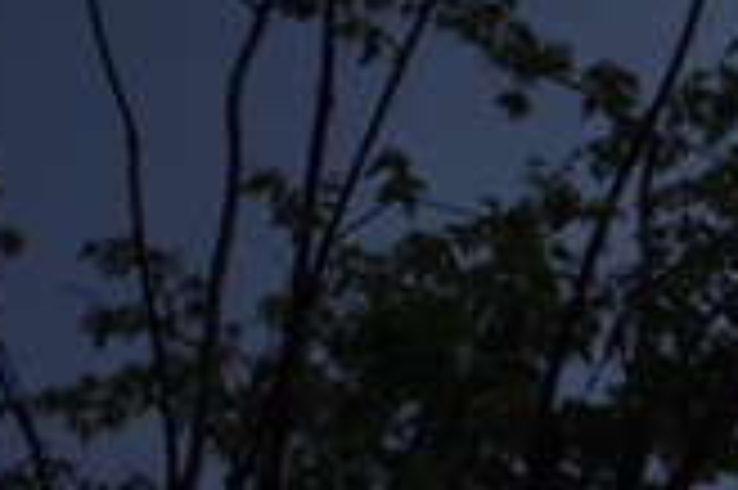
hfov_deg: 16.5
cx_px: 940
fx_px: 2417
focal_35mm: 118
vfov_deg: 11.3
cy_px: -157
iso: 32
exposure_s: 1/20000
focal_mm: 4.15
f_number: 2.2
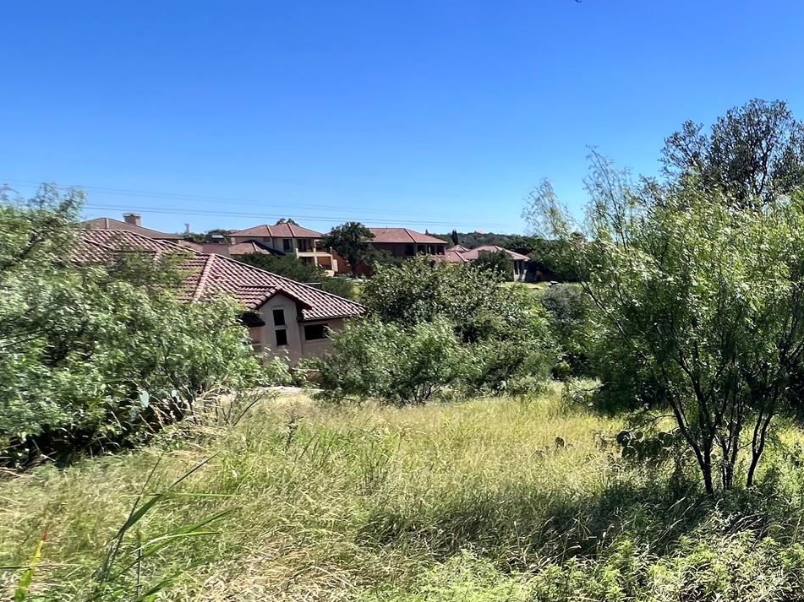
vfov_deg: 49.2
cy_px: 381
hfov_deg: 49.9
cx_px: 826
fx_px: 650
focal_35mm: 28
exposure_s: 1/911
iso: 32
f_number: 1.8
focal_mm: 1.57
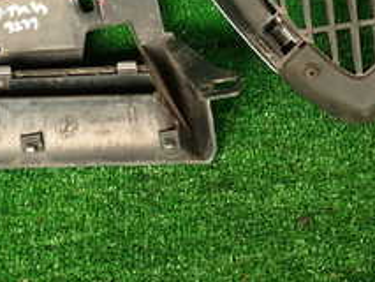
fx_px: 976
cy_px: -106
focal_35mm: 90
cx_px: 312
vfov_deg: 15.5
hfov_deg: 21.4
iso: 125
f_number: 2.4
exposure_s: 1/60
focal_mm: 5.79
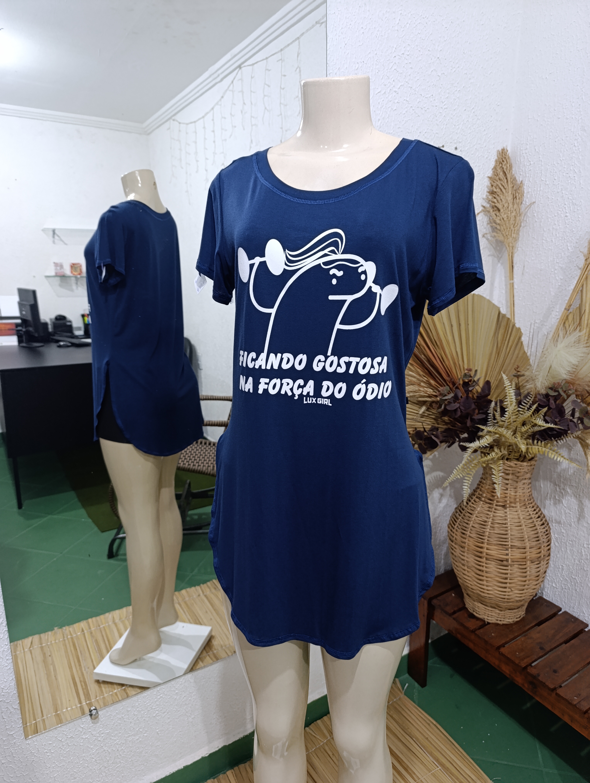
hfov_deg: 59.0
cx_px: 295
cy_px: 392
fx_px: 521
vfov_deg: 73.8
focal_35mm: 23
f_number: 1.6
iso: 1250
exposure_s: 1/24
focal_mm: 6.14
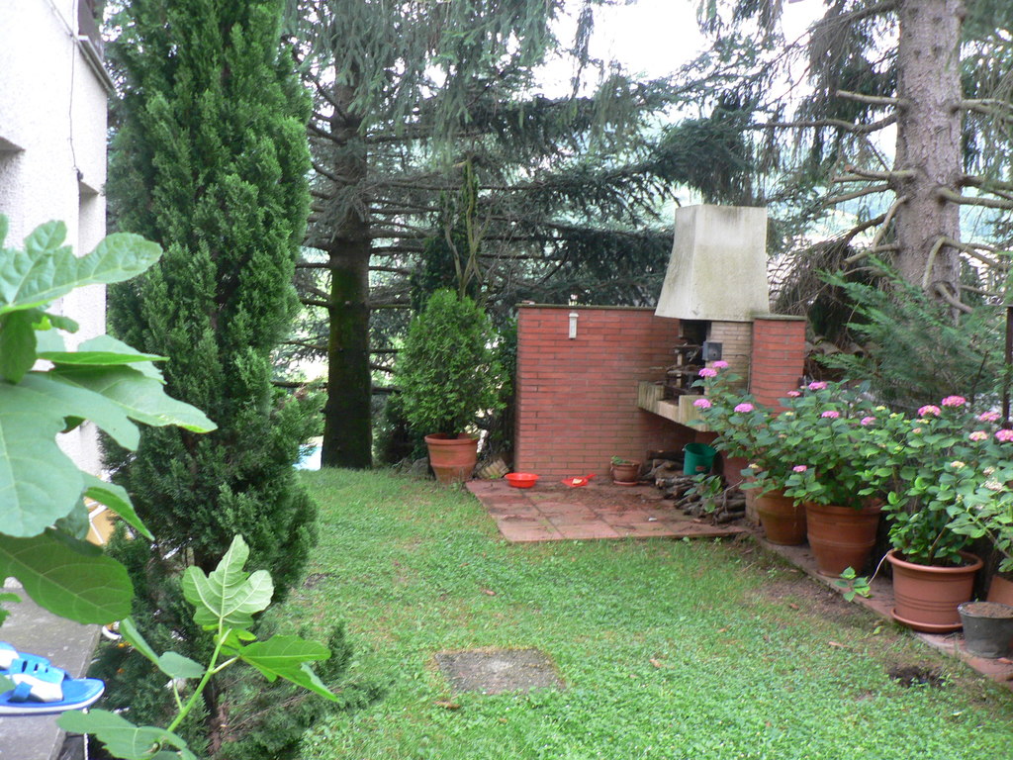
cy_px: 380
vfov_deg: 39.7
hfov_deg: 51.4
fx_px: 1054
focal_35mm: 36
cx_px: 506
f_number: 2.8
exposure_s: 1/30
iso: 150
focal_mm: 6
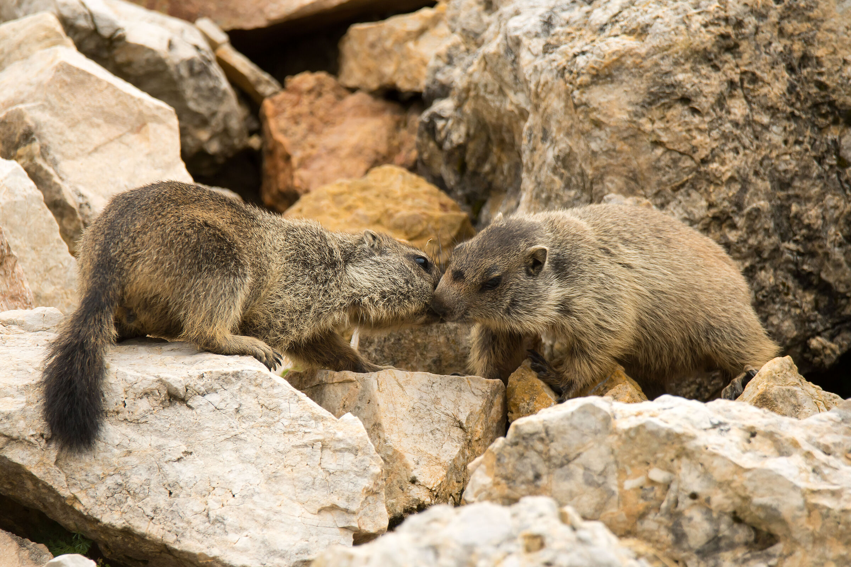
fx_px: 19501
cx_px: 426
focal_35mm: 825
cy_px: 284
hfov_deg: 2.5
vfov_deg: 1.7
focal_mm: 550
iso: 220
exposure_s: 1/500
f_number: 6.3
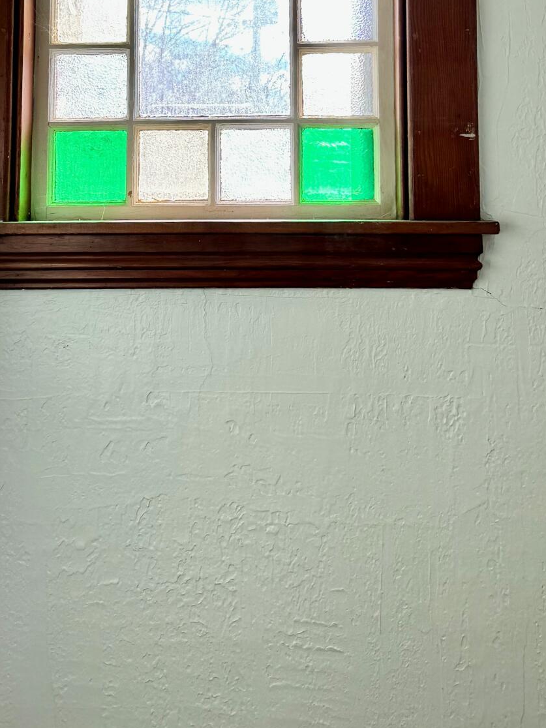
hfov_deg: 33.6
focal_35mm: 43
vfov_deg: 40.7
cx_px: 269
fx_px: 904
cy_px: 83
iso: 80
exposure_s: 1/372
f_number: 1.78
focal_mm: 6.76
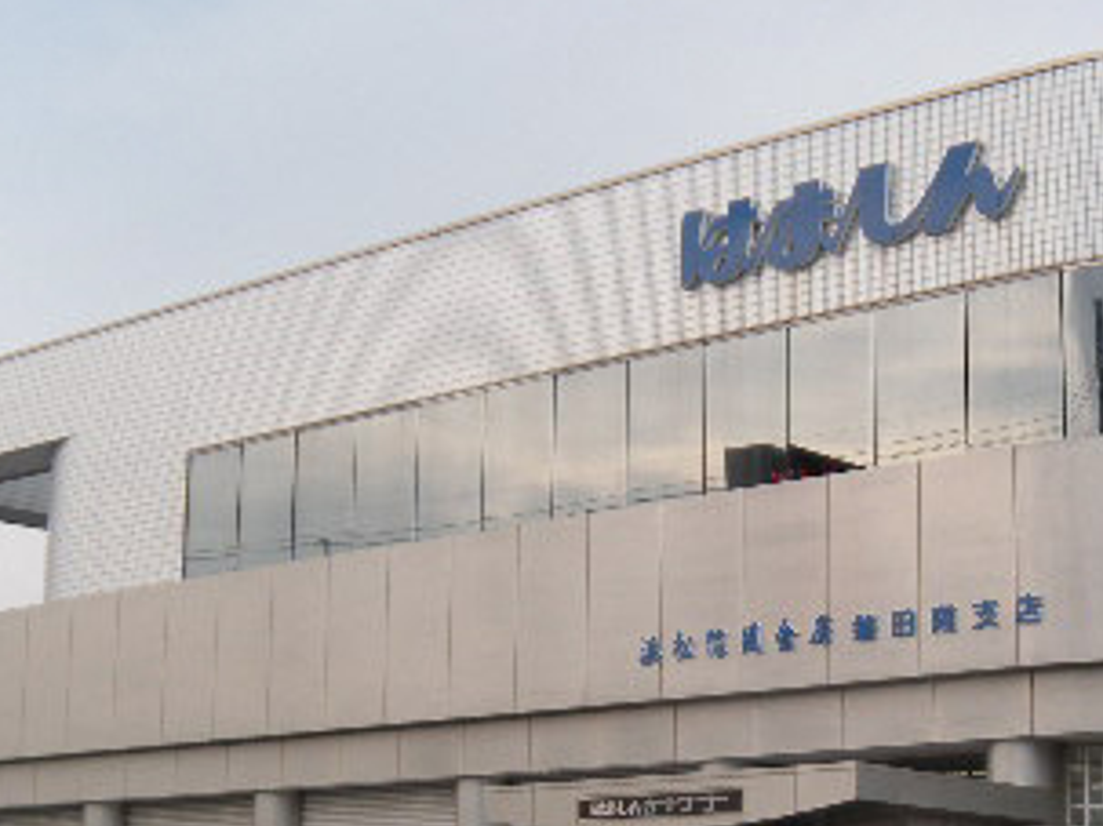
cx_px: 743
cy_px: 630
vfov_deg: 19.7
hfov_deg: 26.2
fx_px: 2357
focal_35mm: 74
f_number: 3.8
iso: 64
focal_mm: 5.9
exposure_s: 1/272
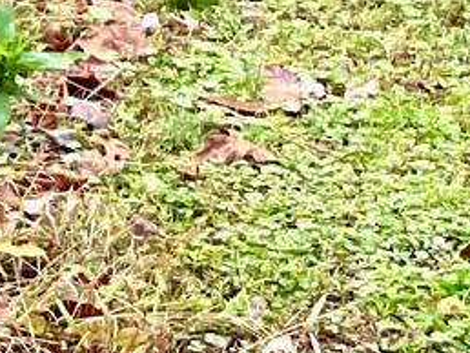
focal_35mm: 230
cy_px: -617
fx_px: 3126
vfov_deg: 6.1
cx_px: -1221
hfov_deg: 7.1
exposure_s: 1/217
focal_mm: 3
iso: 16
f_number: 1.8
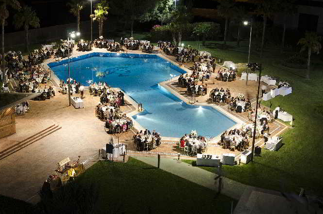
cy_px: 91
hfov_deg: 36.8
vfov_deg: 24.9
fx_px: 484
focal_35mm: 54
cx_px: 132
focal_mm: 30
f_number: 8
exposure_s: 1/1.25
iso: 400
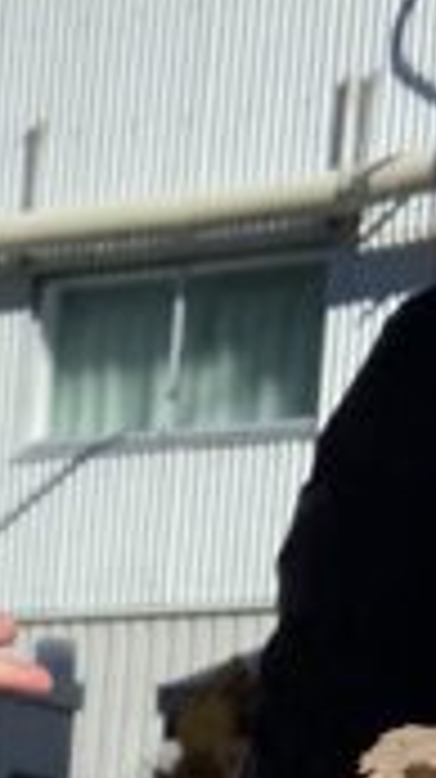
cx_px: -526
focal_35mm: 168
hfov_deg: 6.9
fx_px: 3461
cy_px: 1610
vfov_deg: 11.4
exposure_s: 1/3846
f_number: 1.8
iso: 32
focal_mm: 4.25
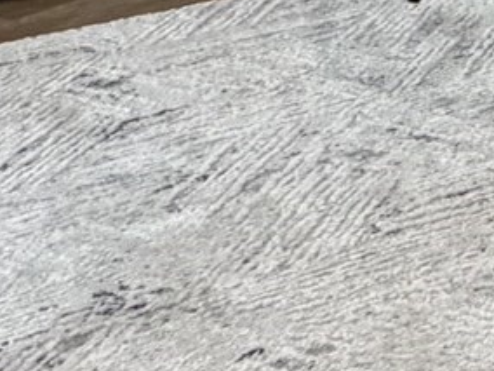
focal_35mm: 101
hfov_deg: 14.3
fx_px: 1441
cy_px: -280
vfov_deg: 13.3
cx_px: 1125
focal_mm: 2.22
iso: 320
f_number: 2.2
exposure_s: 1/120
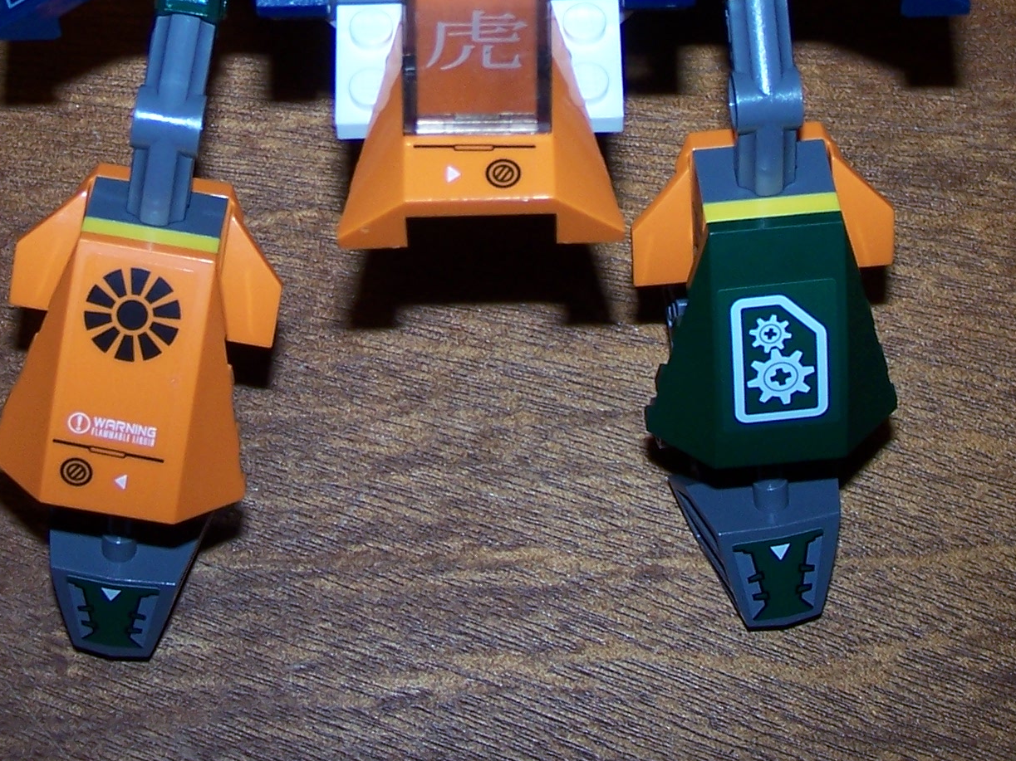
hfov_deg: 16.7
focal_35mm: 118
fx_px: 3463
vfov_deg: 12.4
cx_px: 459
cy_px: -22
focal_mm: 9.3
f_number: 3.1
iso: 80
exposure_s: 1/60
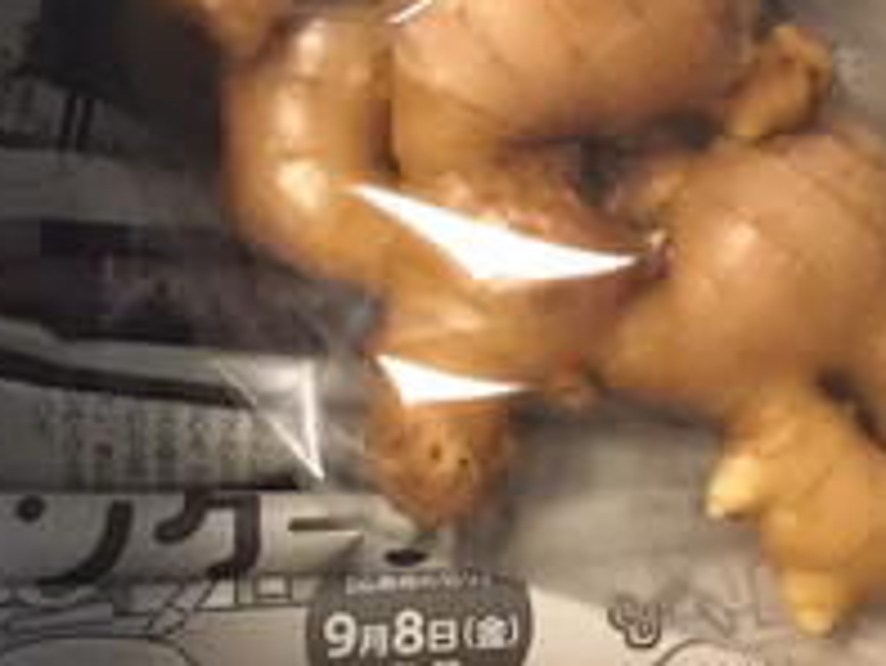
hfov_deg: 30.5
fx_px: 1613
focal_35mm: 63
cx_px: 580
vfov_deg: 23.1
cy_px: 162
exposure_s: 1/15
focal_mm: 3.3
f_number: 2.4
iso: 250
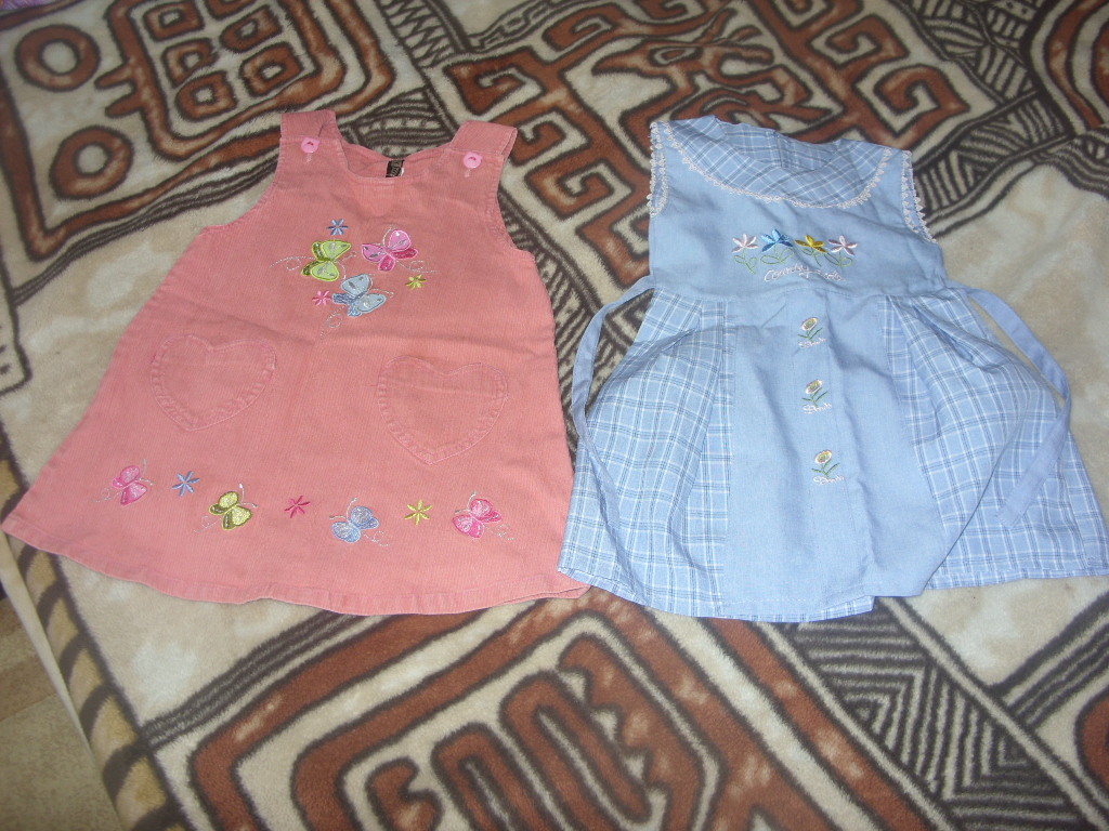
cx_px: 554
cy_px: 416
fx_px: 1217
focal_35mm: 38
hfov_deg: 49.0
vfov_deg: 37.7
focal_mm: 6.3
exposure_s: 1/30
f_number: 2.8
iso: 50
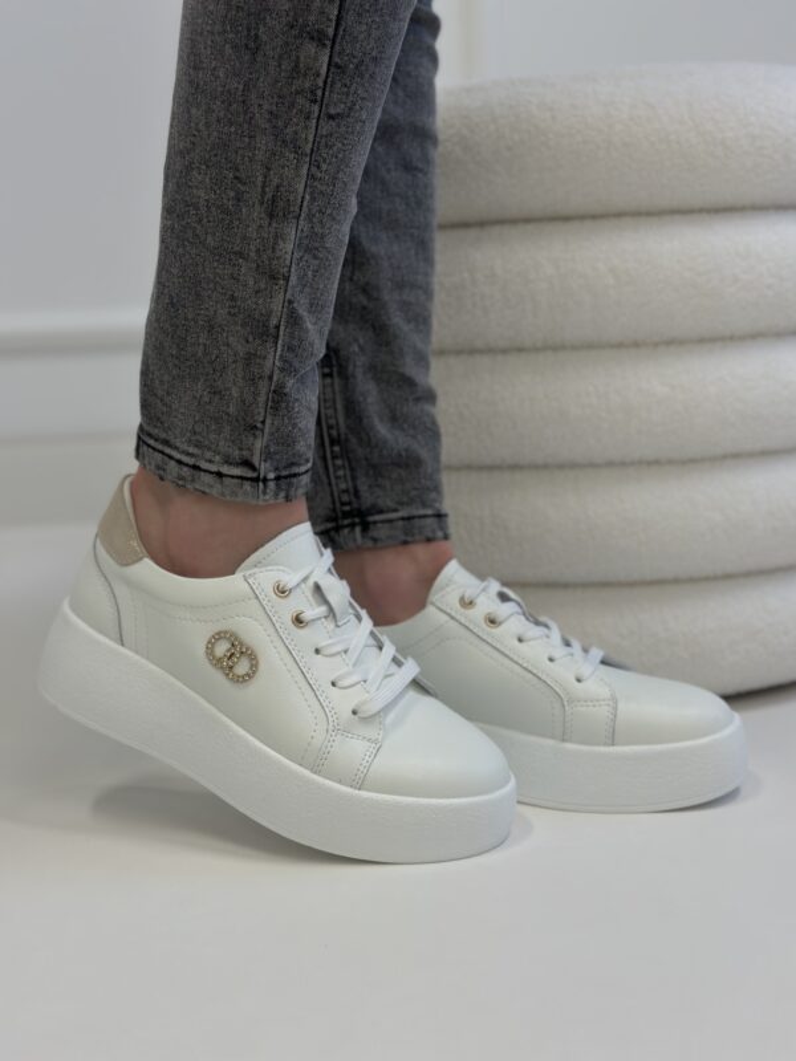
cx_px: 398
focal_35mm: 48
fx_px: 1472
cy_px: 530
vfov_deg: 39.7
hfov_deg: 30.3
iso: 80
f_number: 1.78
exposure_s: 1/100
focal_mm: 6.86
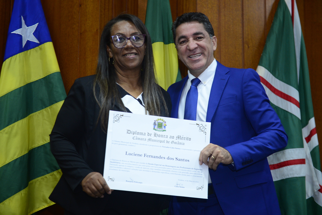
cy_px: 108
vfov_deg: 19.5
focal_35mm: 70
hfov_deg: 28.8
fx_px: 626
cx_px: 161
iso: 1600
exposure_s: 1/125
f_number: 4
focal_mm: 70
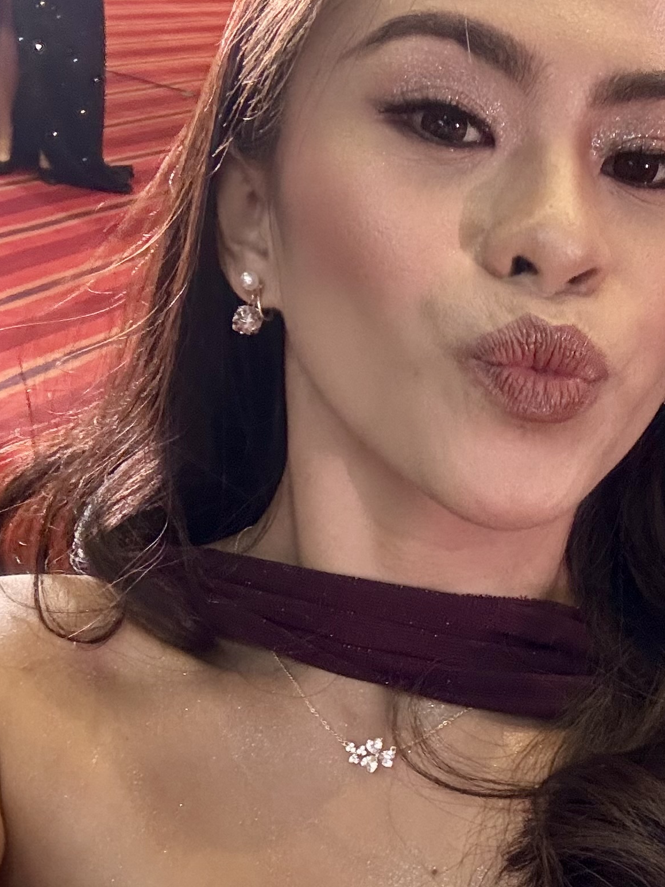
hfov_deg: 24.3
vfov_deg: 32.1
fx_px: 1537
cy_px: 510
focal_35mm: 60
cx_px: 461
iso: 250
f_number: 1.9
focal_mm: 2.69
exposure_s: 1/48
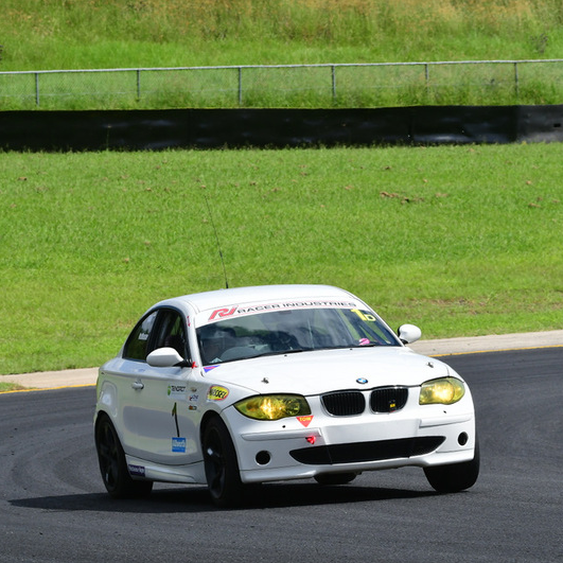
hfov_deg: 4.6
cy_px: 282
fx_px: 7066
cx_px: 312
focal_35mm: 384
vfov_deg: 4.6
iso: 400
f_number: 11
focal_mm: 200
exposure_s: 1/640
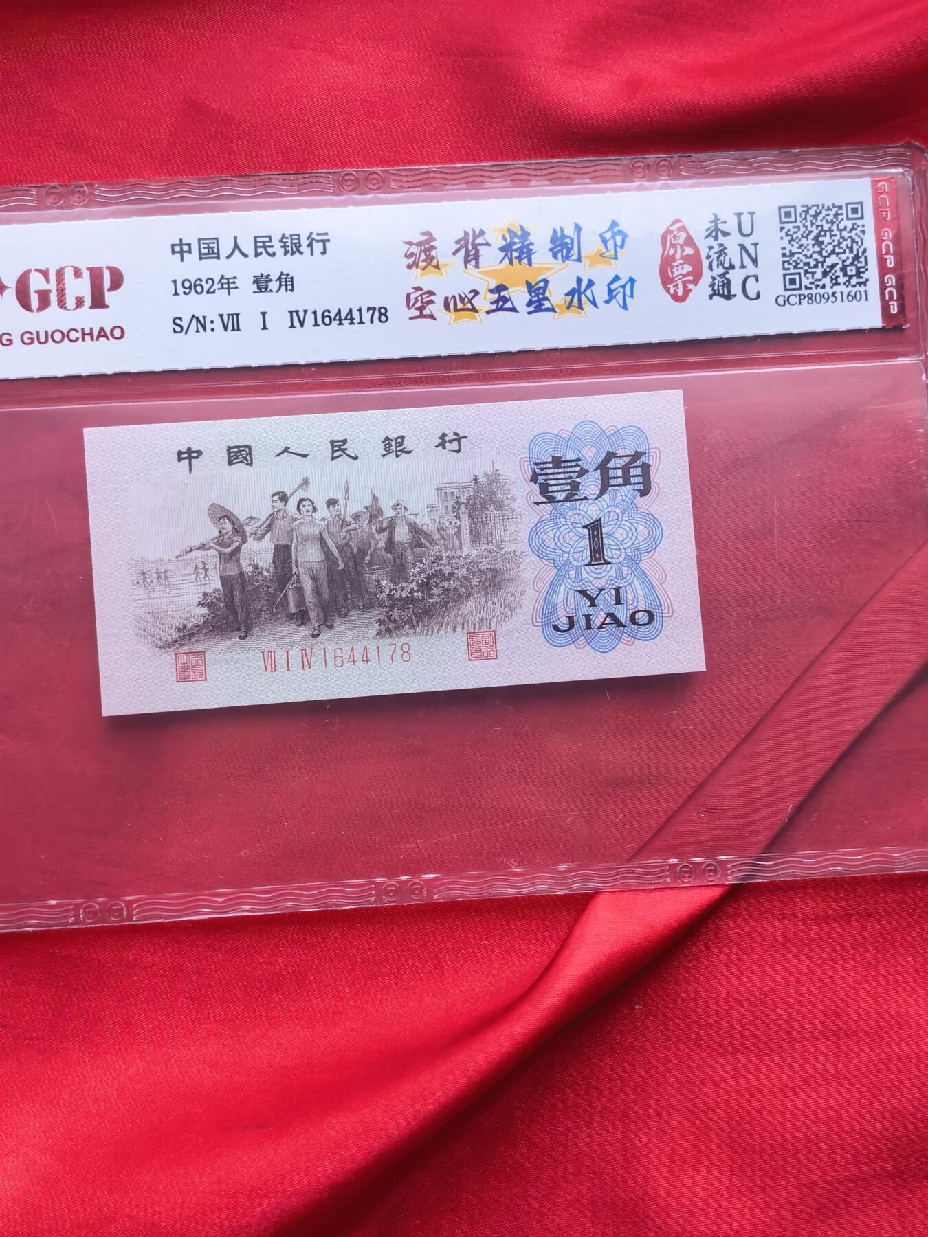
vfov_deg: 39.7
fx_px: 1716
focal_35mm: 48
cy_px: 618
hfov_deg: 30.3
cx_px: 464
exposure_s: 1/271
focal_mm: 6.98
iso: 50
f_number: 2
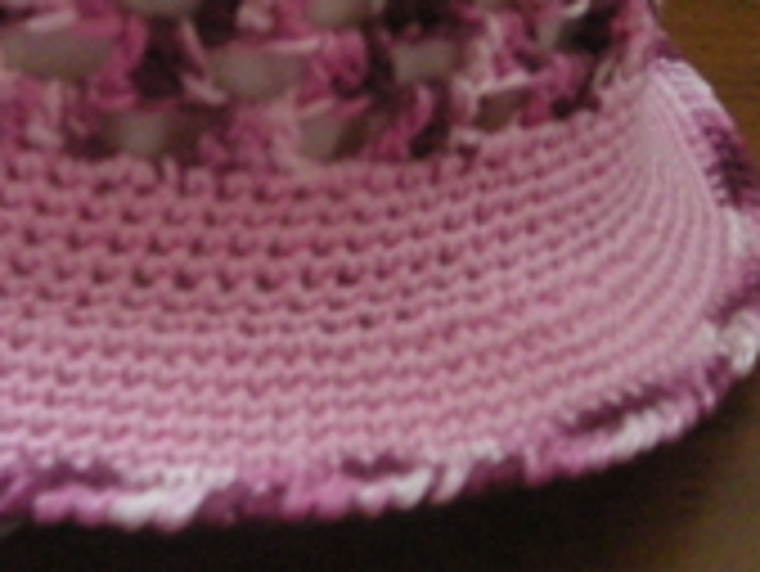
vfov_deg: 15.5
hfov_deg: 20.8
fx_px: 2043
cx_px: 157
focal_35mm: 93
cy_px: -72
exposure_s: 1/20.2
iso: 400
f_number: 2.8
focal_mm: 5.7
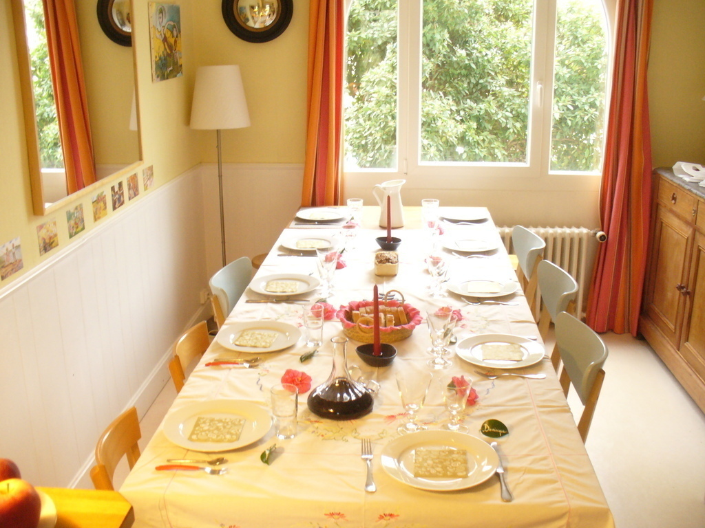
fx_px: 754
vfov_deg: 38.7
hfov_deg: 50.1
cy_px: 264
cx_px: 352
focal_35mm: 37
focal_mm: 6.1
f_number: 2.8
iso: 200
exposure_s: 1/8
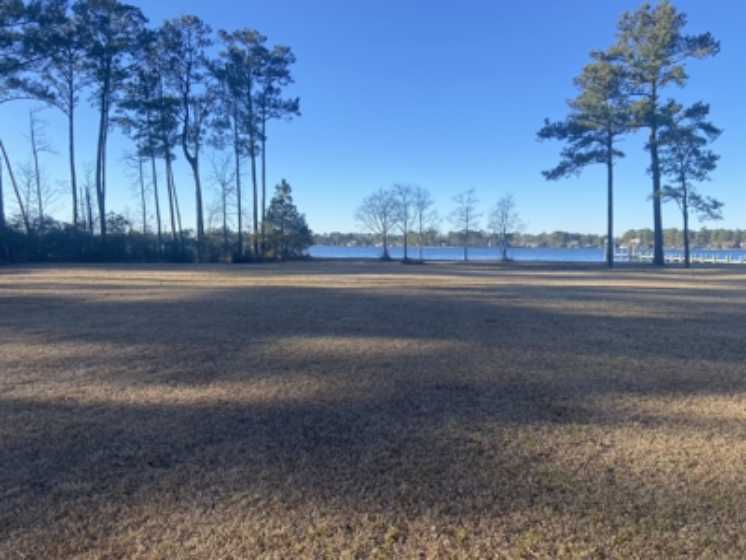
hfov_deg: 67.3
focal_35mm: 26
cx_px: 373
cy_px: 280
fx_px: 560
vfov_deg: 53.1
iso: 32
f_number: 1.8
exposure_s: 1/1484
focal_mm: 4.25
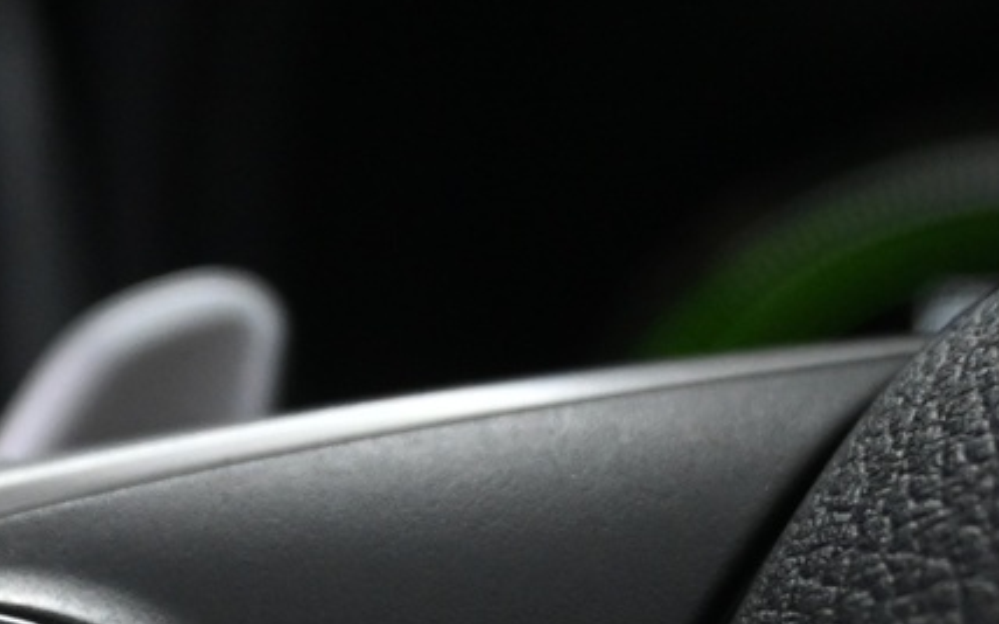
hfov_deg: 14.3
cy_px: 1063
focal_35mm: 142
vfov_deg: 8.9
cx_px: -212
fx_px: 3861
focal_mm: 24.5
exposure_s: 1/20
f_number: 4.2
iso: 1600
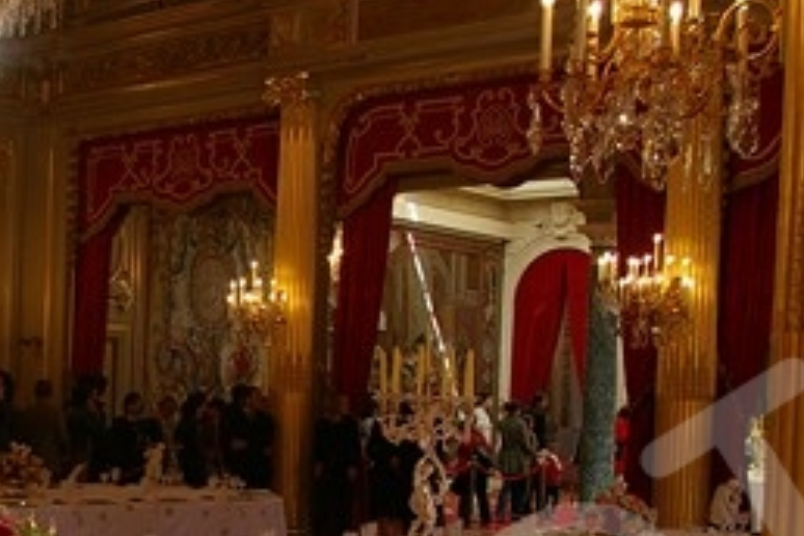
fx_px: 1496
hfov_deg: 28.9
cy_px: 477
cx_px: 87
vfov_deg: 19.9
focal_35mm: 67
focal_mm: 18
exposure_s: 1/60
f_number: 4.5
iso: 200
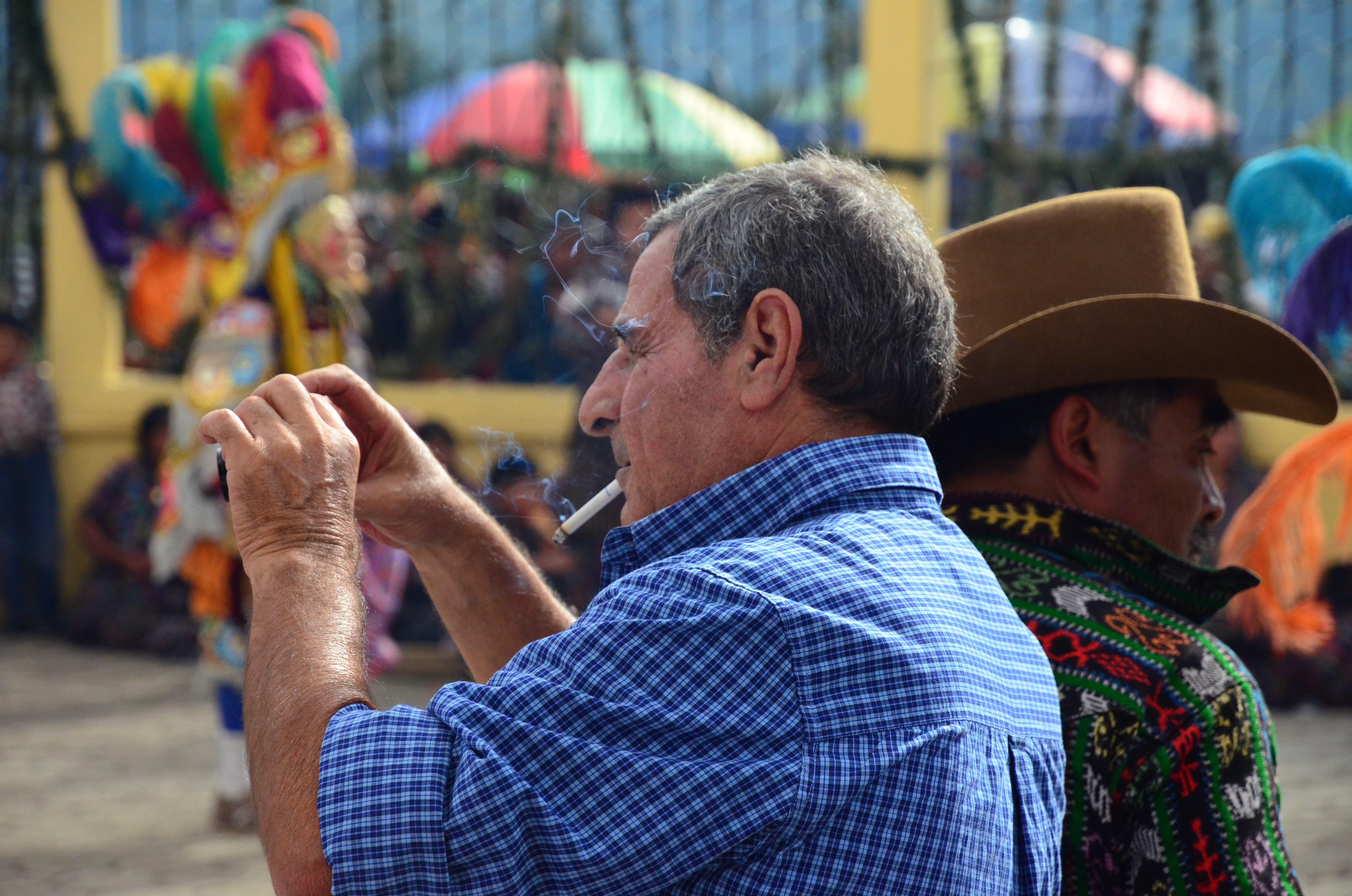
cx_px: 676
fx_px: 4778
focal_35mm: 128
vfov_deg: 10.7
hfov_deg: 16.1
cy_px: 448
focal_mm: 85
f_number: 5.6
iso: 1600
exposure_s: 1/3000
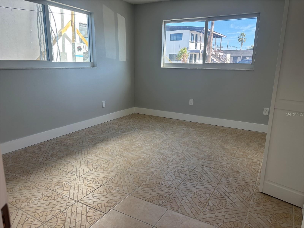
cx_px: 152
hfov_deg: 67.3
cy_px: 114
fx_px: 228
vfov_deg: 53.1
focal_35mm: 26
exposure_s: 1/177
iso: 50
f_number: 1.6
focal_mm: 5.96
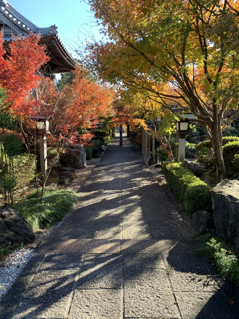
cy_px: 160
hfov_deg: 53.1
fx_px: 239
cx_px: 120
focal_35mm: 26
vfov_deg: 67.3
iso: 25
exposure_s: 1/168
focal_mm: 4.25
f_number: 1.8
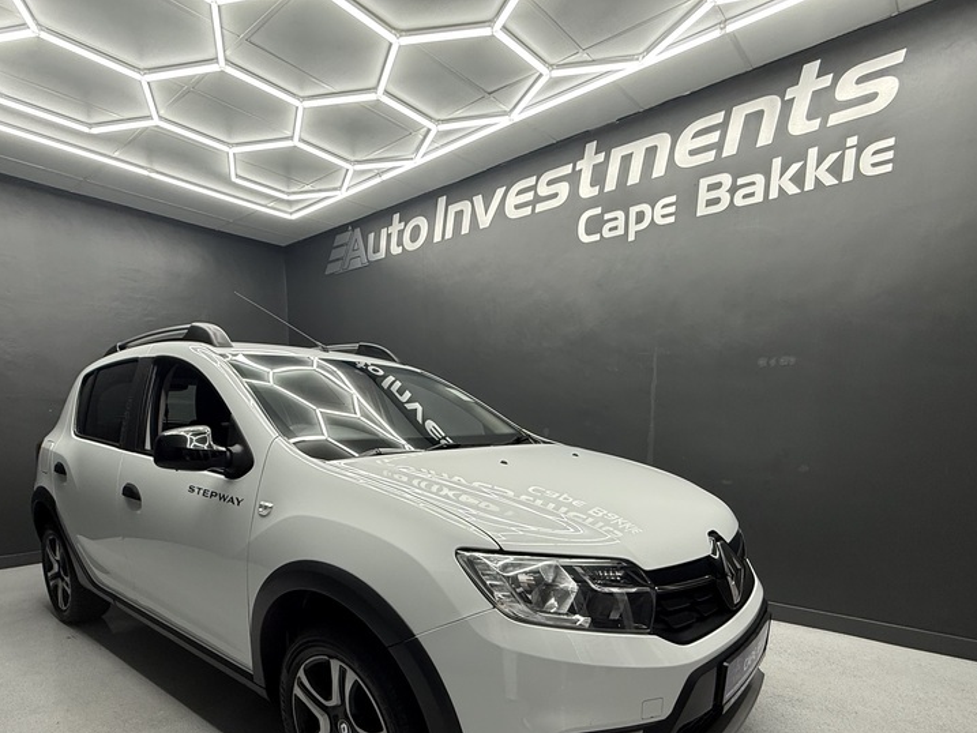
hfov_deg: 81.6
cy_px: 522
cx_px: 452
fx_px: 565
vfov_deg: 63.3
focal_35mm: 20
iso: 125
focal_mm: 2.22
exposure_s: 1/100
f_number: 2.2
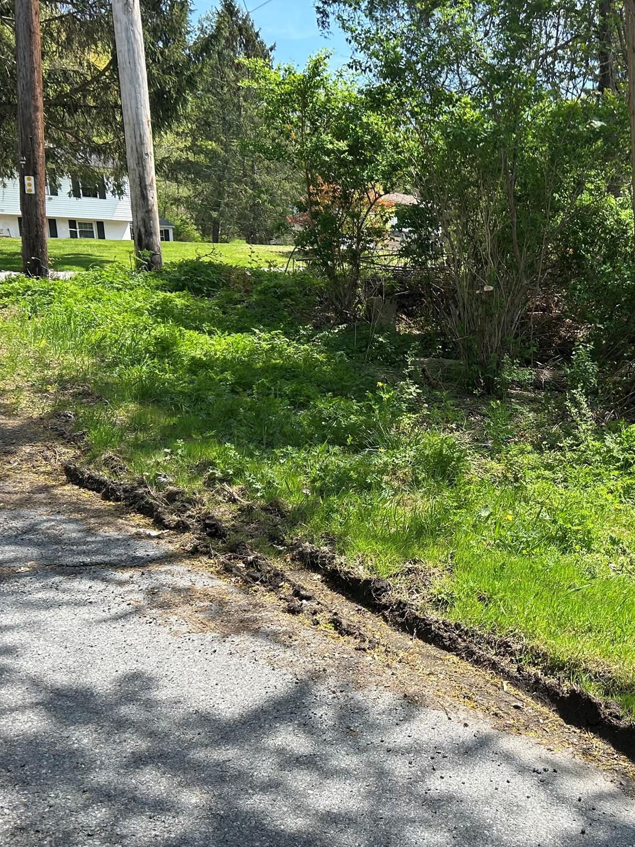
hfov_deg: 36.8
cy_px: 443
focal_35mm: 37
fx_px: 905
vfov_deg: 50.1
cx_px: 540
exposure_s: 1/1361
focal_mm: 5.7
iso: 50
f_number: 1.5
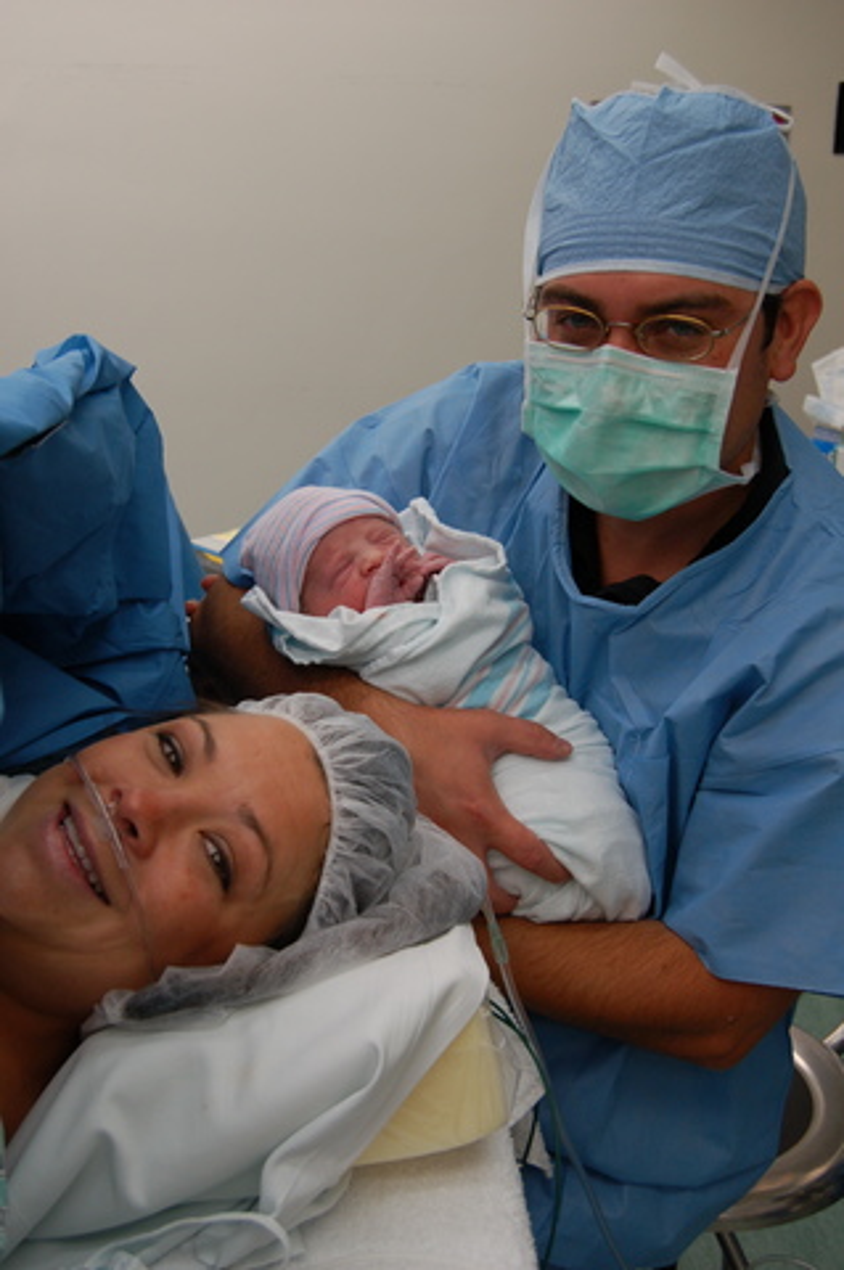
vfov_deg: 46.4
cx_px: 422
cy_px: 635
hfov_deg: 31.8
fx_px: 1480
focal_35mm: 42
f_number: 5.6
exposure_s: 1/125
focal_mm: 28
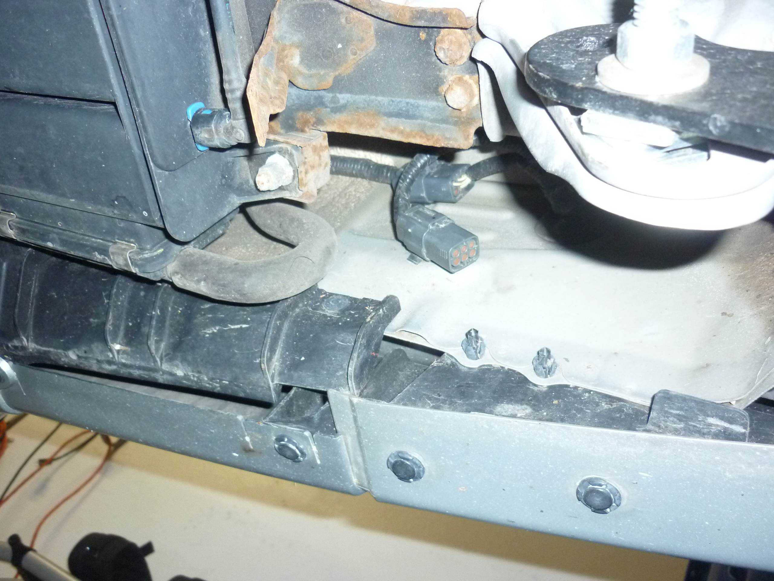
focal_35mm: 33
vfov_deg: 42.9
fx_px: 738
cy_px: 290
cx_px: 387
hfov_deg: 55.4
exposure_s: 1/30
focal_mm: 5.5
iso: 400
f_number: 2.8
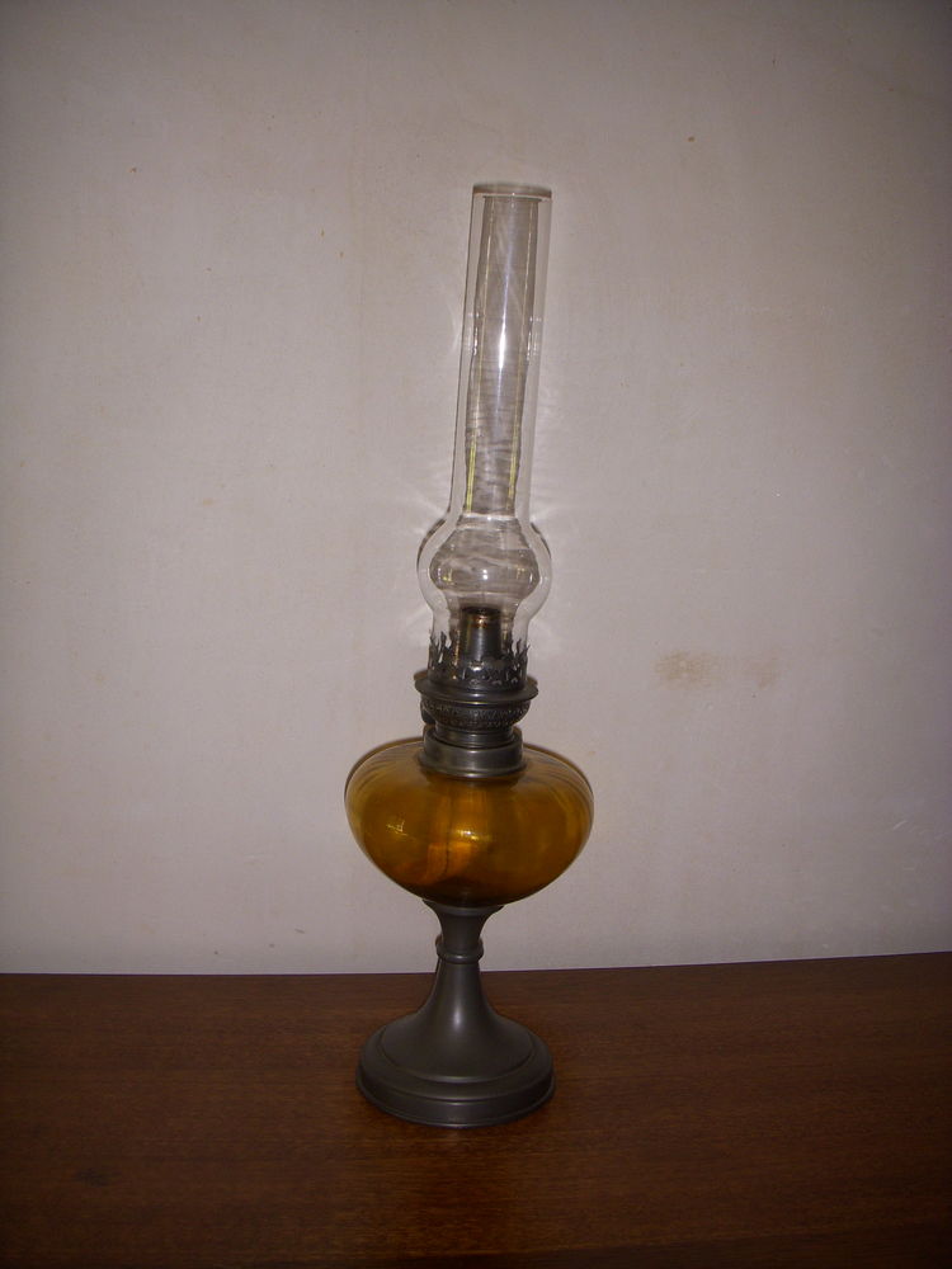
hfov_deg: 37.7
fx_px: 1393
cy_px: 634
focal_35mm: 38
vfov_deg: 49.0
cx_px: 476
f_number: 3.3
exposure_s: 1/30
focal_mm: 6.3
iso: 100
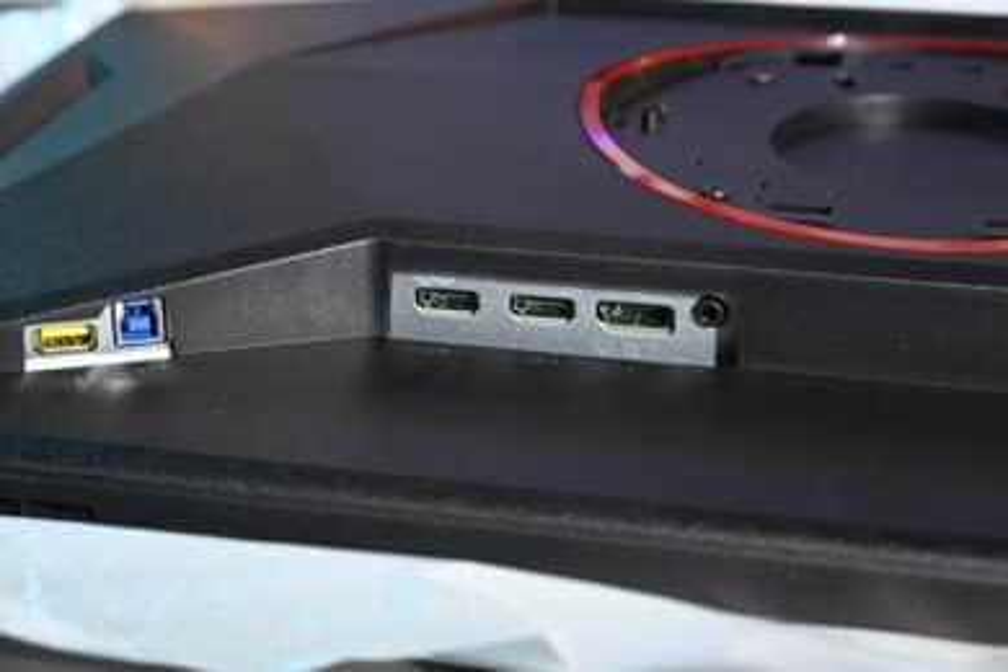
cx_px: 504
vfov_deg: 18.2
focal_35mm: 75
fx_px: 2100
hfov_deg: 27.0
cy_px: 336
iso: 3200
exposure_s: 1/80
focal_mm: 75
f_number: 7.1
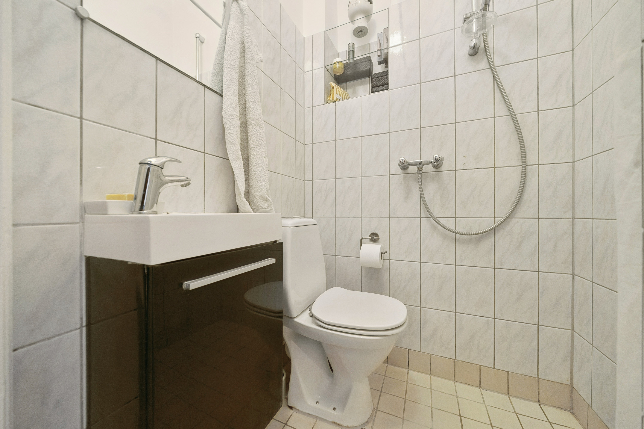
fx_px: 215
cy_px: 214
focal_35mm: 12
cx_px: 322
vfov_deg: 90.0
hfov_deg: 112.6
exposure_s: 1/25
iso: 320
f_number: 5.6
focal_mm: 12
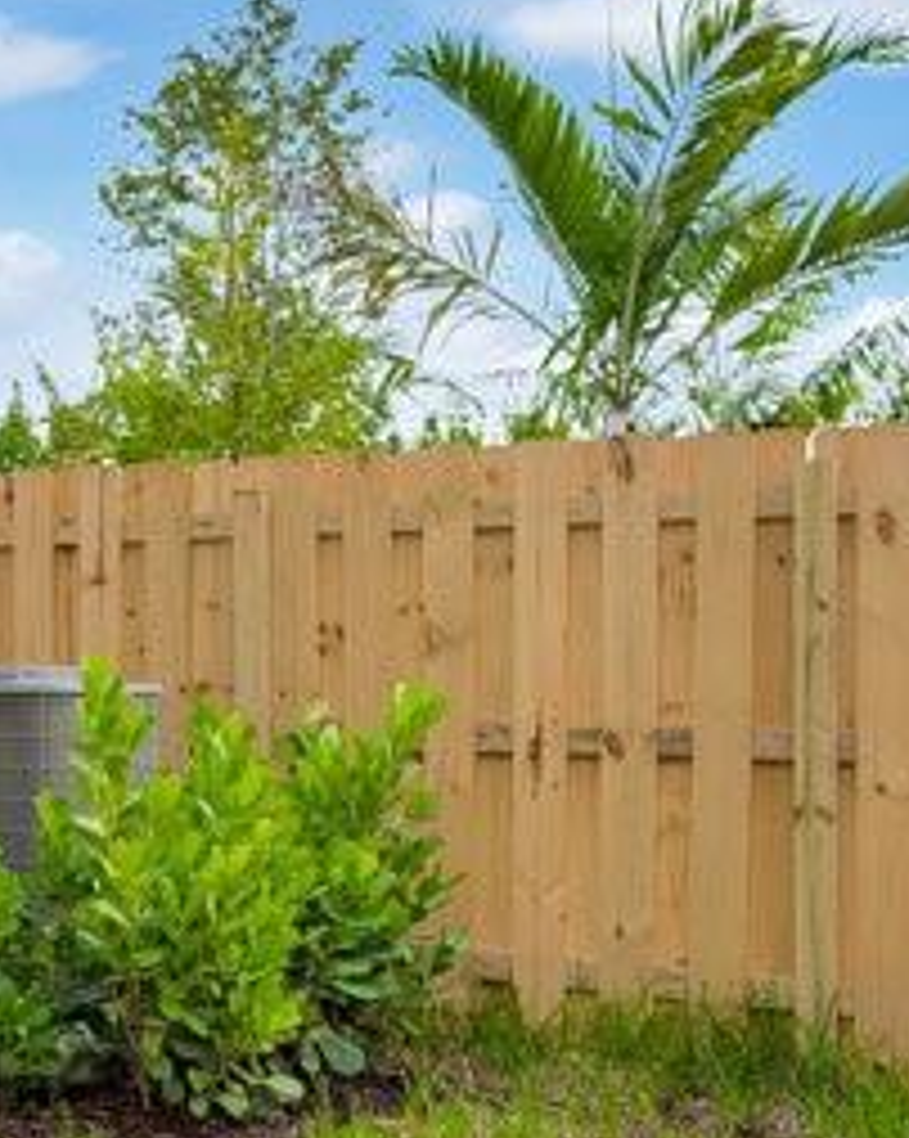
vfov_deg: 35.8
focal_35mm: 52
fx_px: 1751
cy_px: 717
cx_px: -504
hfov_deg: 22.8
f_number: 4.5
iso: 100
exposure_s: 1/320
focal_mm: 14
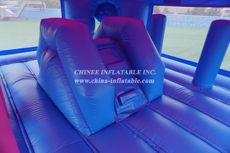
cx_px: 115
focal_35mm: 24
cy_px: 76
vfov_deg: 53.1
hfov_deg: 73.8
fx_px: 153
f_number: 4
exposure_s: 1/160
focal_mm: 16
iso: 125
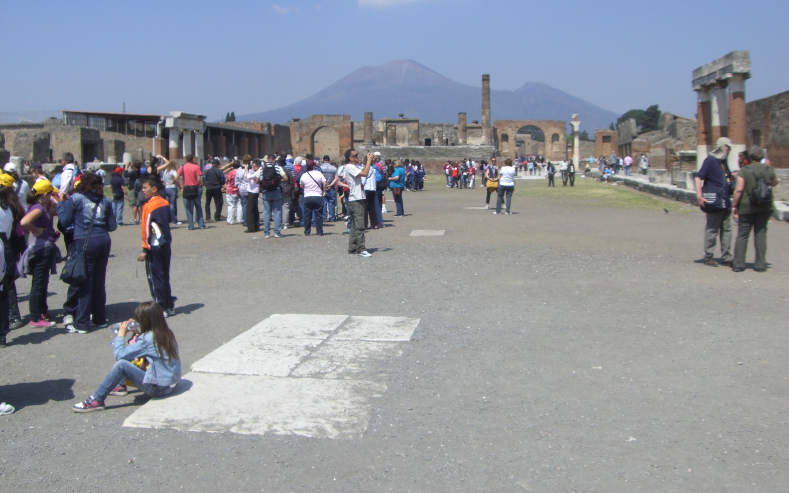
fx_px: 881
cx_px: 401
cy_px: 206
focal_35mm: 41
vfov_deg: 31.2
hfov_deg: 48.2
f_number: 4.3
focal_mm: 6.2
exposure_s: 1/800
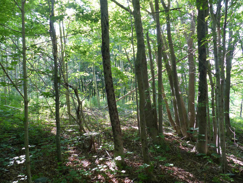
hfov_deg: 69.4
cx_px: 122
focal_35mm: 25
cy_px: 92
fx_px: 175
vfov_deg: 54.9
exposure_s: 1/60
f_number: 2.8
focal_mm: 4.5
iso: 200
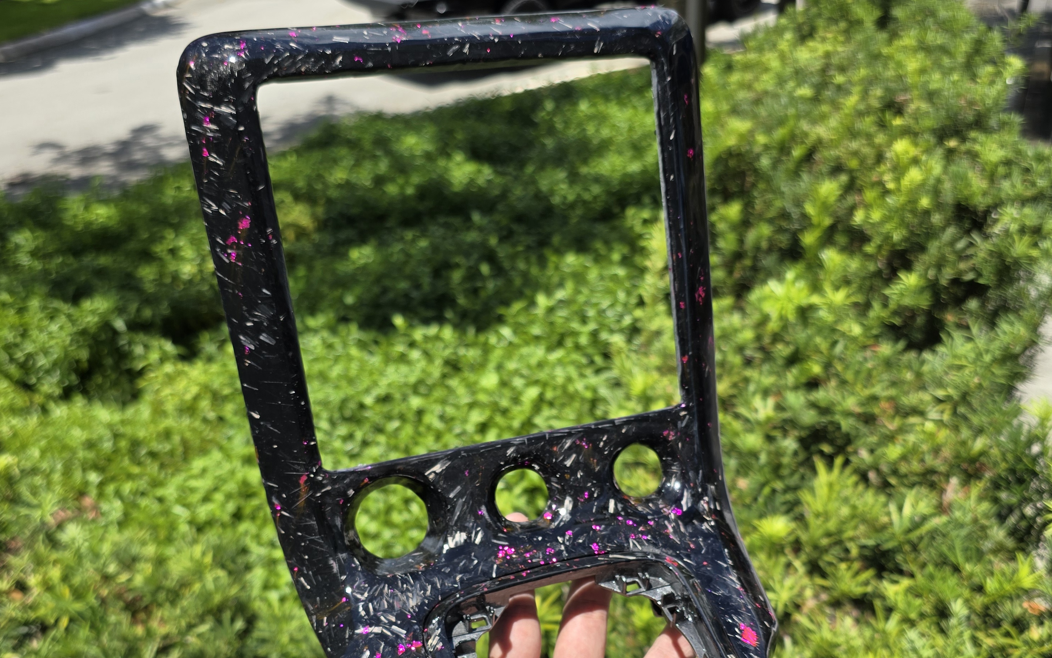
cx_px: 518
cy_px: 468
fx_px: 946
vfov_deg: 37.7
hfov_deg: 58.1
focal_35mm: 33
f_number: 1.7
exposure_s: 1/625
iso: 12
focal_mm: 6.3
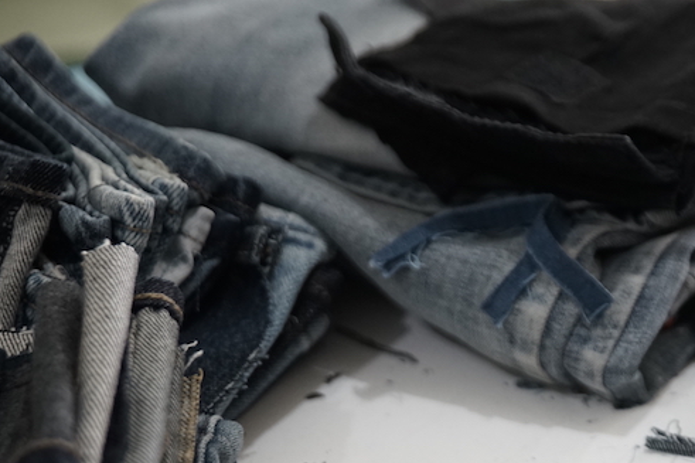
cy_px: 482
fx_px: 2818
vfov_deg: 9.3
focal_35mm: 146
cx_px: 664
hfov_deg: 13.9
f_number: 2.8
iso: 1600
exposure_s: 1/100
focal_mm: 70
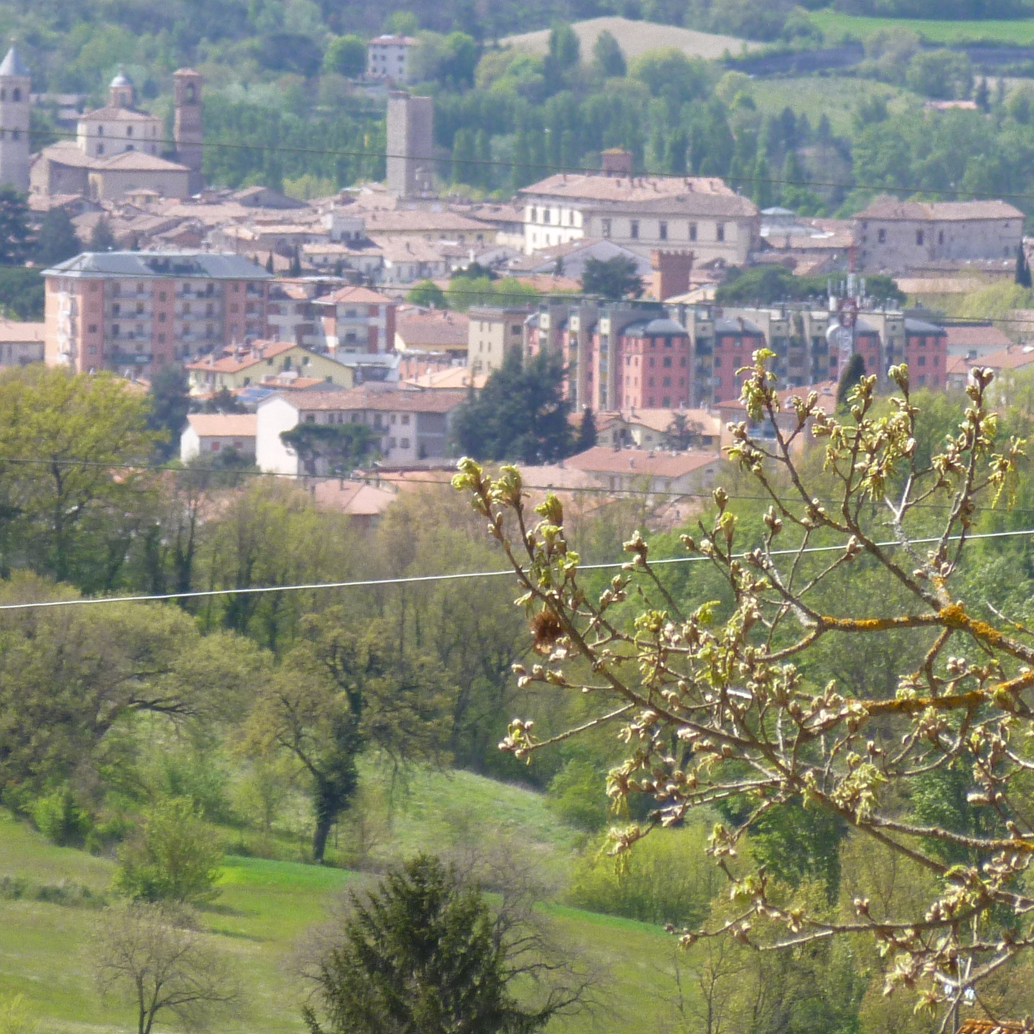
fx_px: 12200
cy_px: 195
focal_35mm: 361
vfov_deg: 4.8
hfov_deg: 4.9
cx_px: 396
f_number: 5.3
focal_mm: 28.7
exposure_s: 1/250
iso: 100
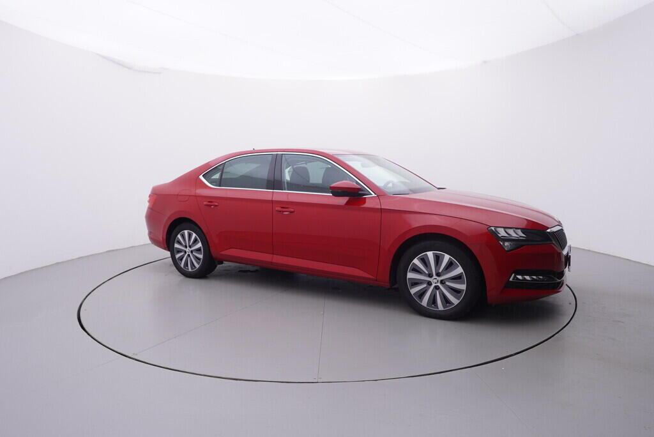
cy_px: 218
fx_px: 409
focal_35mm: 22
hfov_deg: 77.3
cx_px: 327
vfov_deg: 56.2
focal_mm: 15
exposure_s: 1/80
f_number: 5
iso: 200
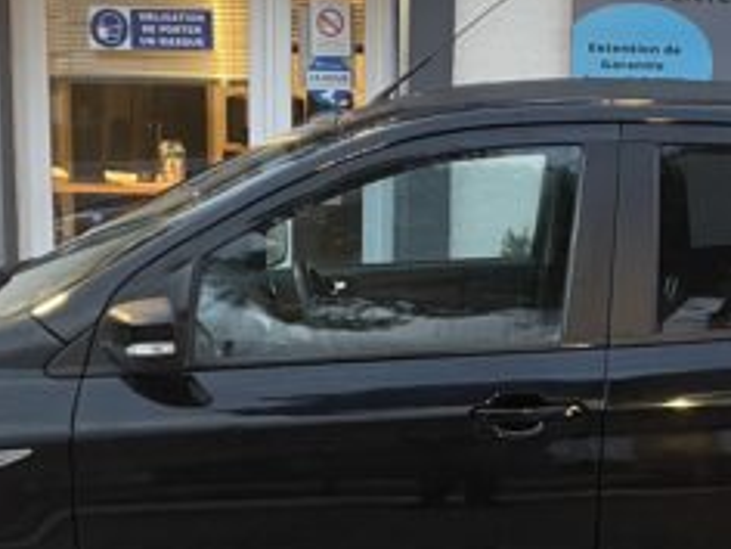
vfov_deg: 16.5
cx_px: 514
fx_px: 1858
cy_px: 509
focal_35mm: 88
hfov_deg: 22.1
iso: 400
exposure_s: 1/50
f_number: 1.6
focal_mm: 4.2
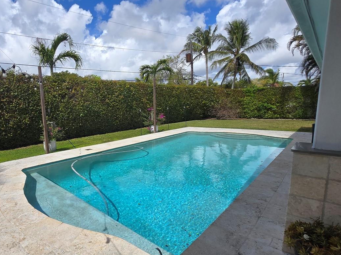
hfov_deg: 80.1
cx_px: 127
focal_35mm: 20
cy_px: 139
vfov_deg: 65.8
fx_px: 197
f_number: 2.2
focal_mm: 1.7
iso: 25
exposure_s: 1/1484
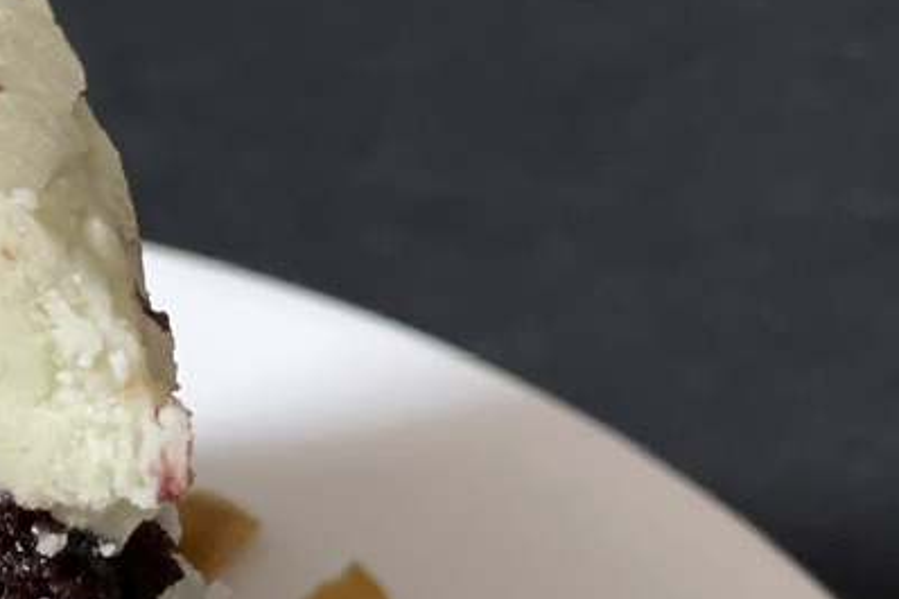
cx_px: -526
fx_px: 4343
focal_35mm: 174
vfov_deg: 7.9
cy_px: 441
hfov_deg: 11.3
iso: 250
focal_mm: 6
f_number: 2
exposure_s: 1/35
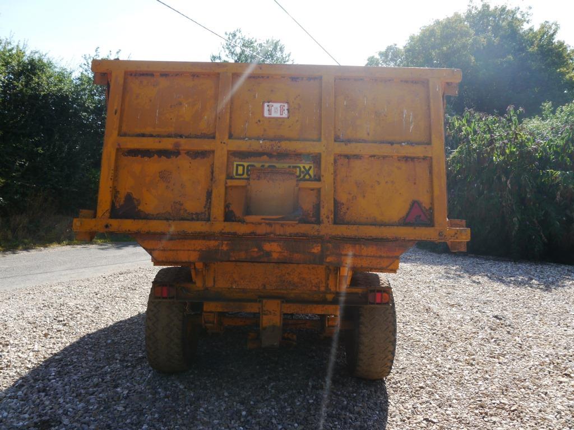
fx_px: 464
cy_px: 215
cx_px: 287
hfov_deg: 63.4
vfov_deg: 49.7
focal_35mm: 28
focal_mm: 14
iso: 160
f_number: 6.3
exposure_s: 1/250
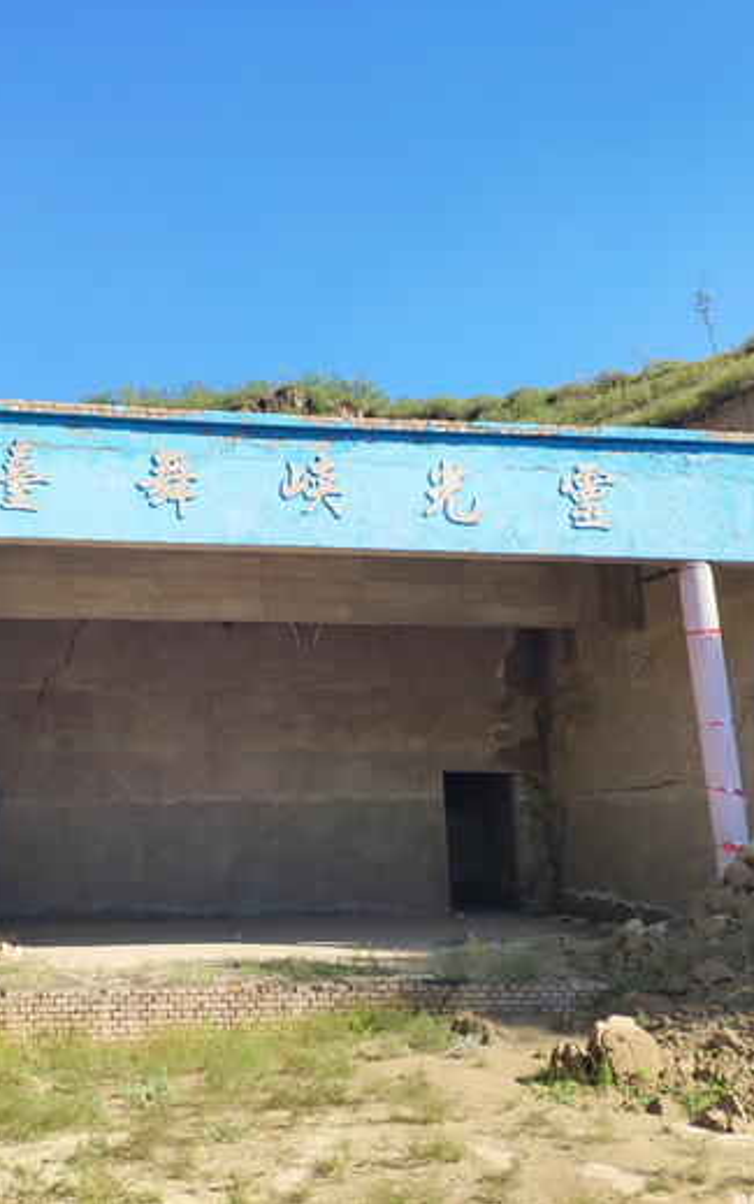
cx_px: 237
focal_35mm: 30
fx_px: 985
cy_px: 600
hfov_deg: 41.2
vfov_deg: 62.9
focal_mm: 4.22
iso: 100
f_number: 1.8
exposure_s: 1/1591
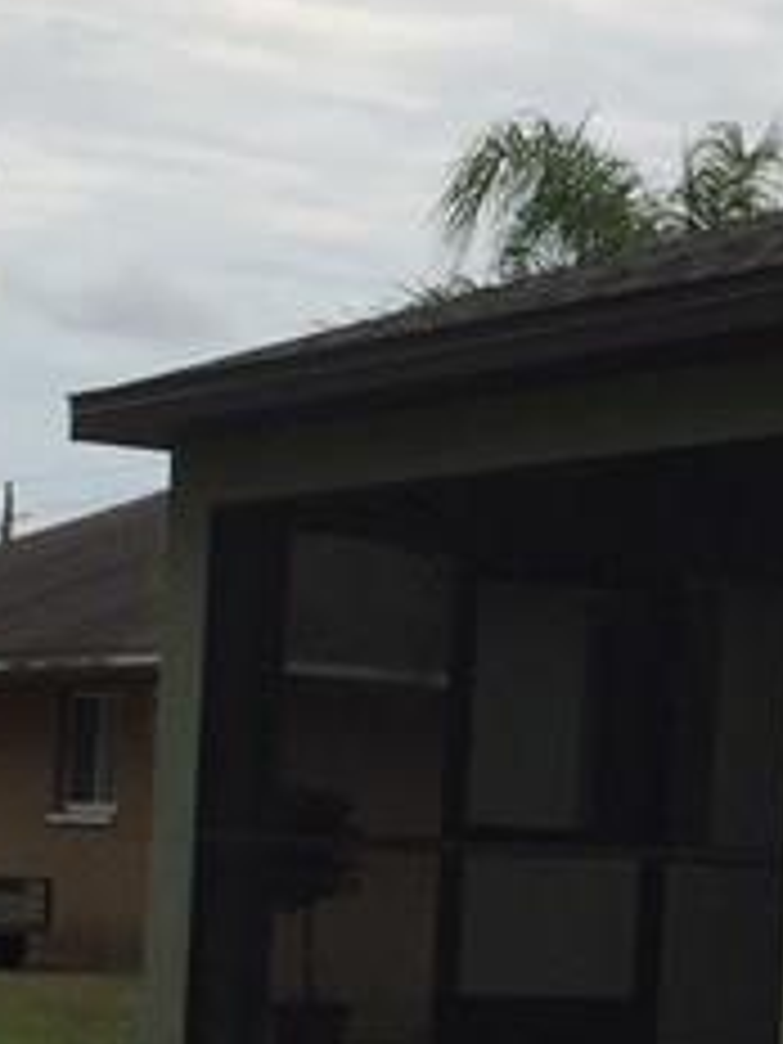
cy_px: 842
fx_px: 3860
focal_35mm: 128
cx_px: 1305
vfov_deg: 15.3
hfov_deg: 11.0
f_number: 2.2
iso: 32
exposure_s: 1/791
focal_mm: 4.15
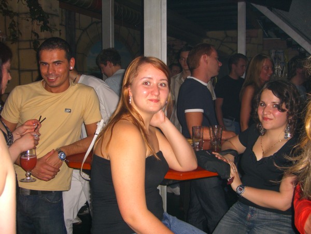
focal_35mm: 38
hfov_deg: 49.0
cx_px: 156
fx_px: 341
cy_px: 117
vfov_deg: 37.7
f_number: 2.8
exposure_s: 1/60
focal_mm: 7.9
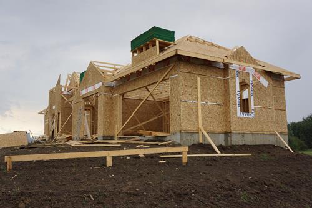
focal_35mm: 34
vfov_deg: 38.9
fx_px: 295
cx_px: 156
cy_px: 104
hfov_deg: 55.8
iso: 100
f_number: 5.6
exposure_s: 1/125
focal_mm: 23
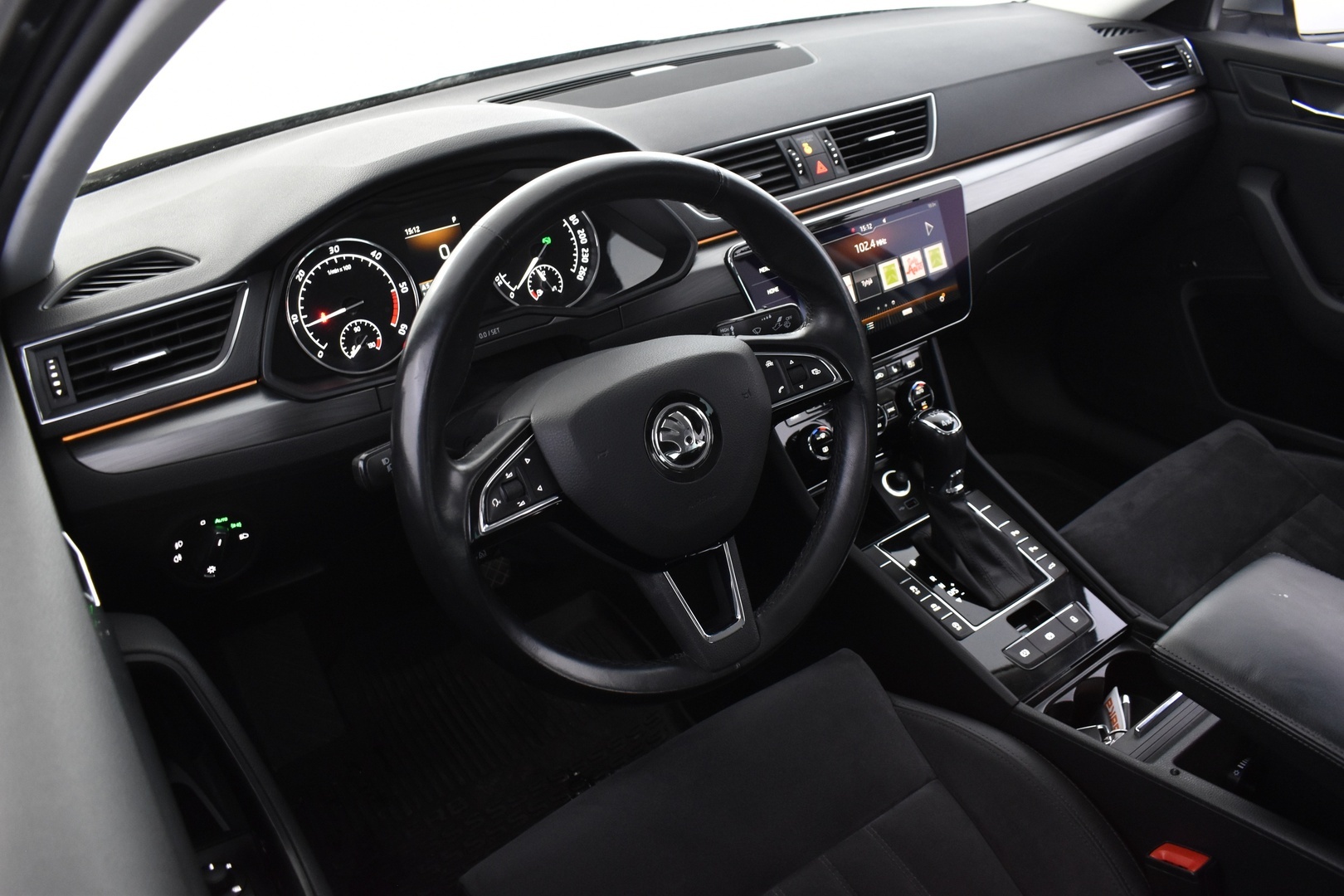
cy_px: 448
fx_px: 1008
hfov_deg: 67.4
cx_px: 672
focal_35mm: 27
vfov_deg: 47.9
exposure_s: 1/8
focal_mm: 18
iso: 1250
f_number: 5.6
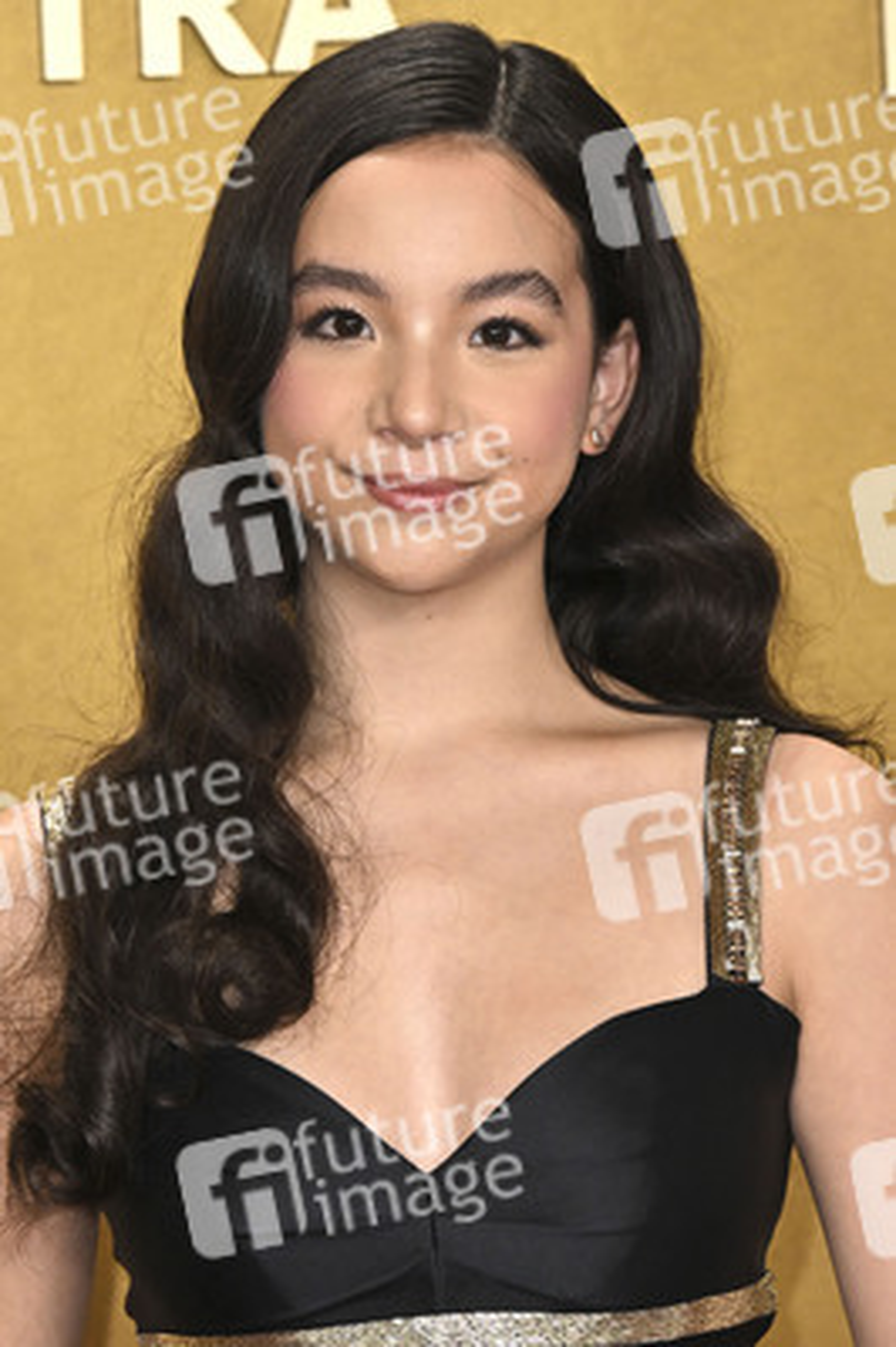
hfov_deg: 8.1
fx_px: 6320
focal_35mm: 169
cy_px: 674
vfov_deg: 12.2
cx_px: 448
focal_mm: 113
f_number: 5.6
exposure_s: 1/320
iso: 2500
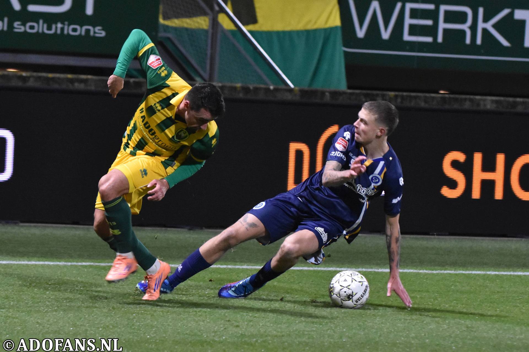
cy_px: 176
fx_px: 2755
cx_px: 264
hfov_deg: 11.0
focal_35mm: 188
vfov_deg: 7.3
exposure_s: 1/500
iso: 2500
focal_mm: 125
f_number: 2.8
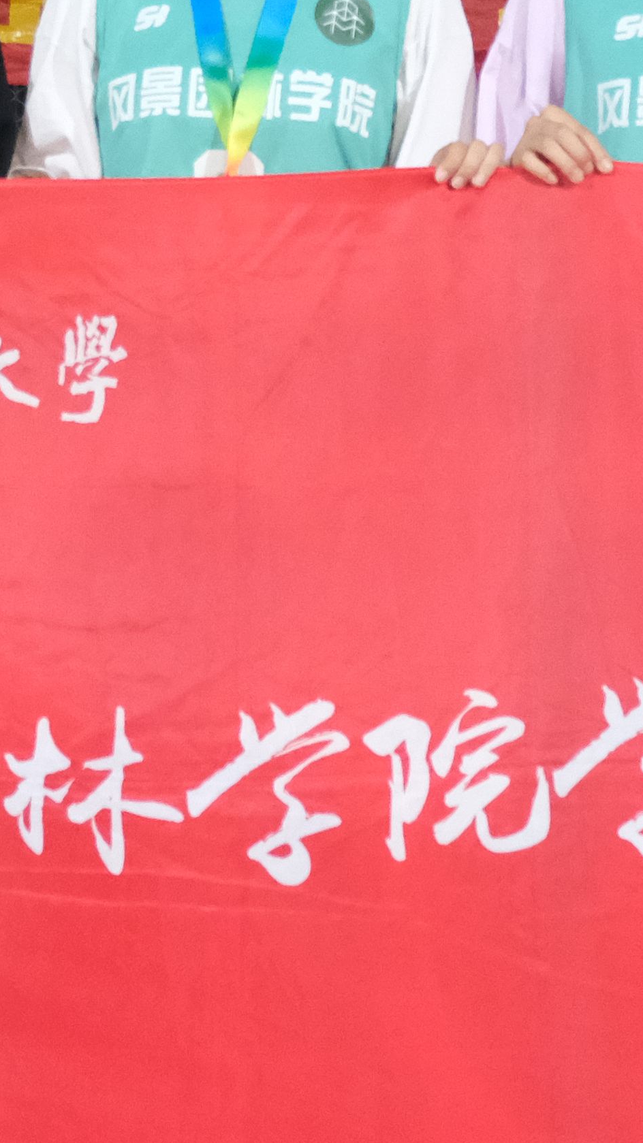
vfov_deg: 11.7
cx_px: 162
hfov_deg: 6.6
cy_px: 236
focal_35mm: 183
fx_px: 5549
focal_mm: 31.5
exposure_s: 1/45
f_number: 3.6
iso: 6400
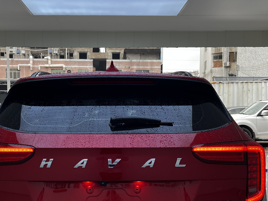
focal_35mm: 45
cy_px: 138
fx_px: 348
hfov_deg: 42.0
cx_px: 116
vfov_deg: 31.8
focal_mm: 5.1
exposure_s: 1/100
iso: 50
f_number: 1.6
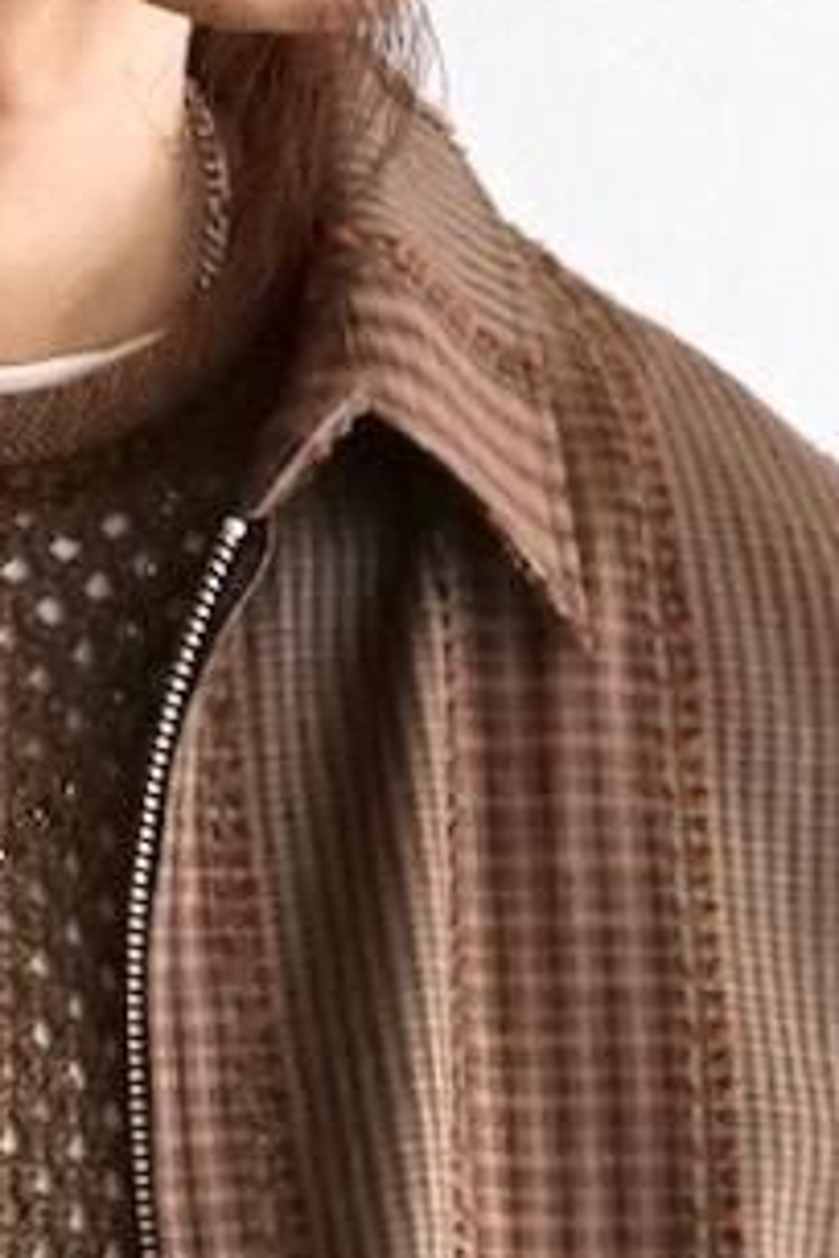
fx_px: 8844
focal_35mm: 253
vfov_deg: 7.4
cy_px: 3375
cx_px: -280
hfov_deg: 5.4
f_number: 4.5
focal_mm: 43
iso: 2500
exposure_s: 1/160
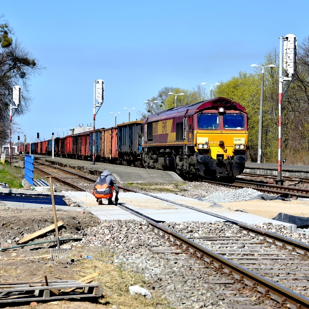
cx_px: 167
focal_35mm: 112
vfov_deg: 15.6
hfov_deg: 15.6
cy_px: 154
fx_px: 1131
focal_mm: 58
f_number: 6.3
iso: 100
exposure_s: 1/640
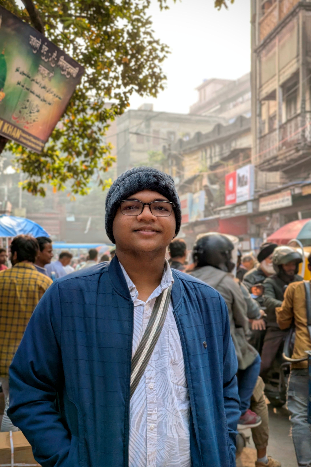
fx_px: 700
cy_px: 230
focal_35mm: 54
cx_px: 143
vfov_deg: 36.9
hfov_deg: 25.1
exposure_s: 1/876
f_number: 1.89
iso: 92
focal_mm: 5.43
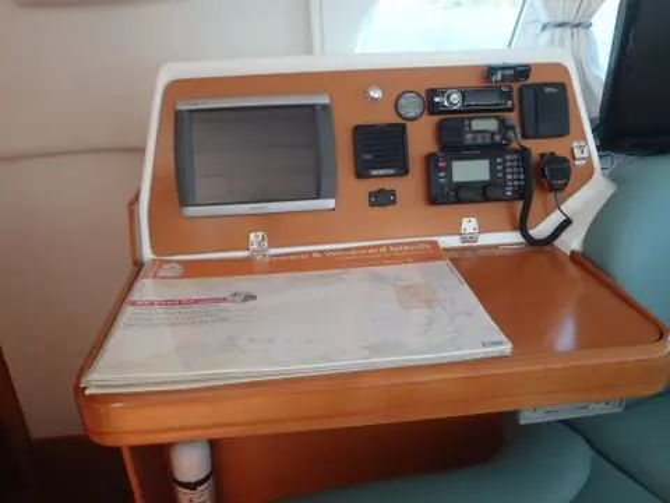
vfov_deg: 49.7
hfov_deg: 63.4
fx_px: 542
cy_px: 252
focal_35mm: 28
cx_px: 335
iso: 64
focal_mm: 5
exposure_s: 1/40
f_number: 3.5
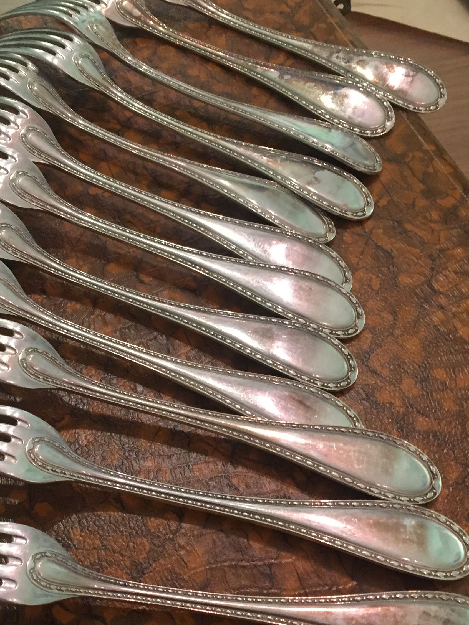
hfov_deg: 34.2
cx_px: 176
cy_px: 387
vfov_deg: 44.5
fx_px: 759
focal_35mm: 42
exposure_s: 1/33
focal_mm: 4.15
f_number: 2.2
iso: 250
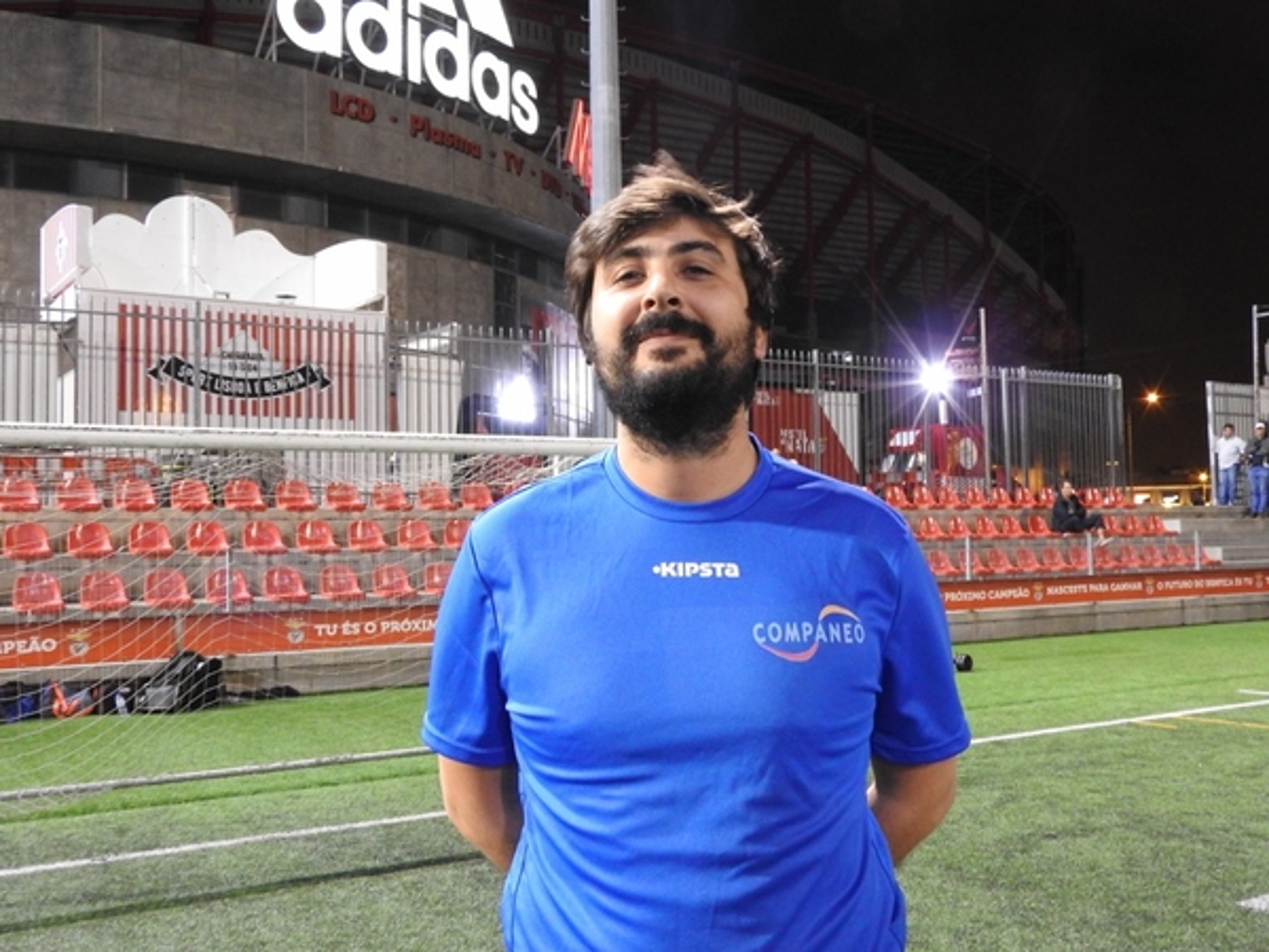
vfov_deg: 40.7
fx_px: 1283
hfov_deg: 52.6
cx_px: 634
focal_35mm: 35
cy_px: 476
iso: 720
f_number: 4.8
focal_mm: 6.3
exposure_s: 1/8
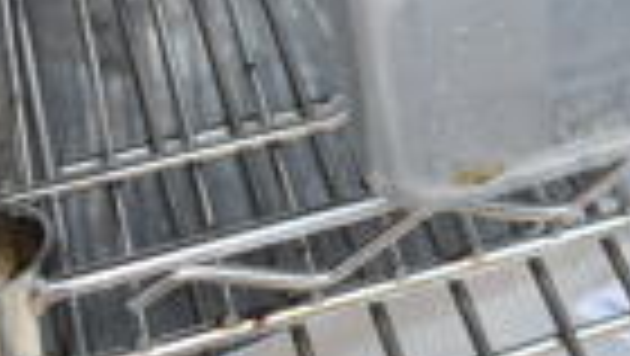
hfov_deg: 15.3
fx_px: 2056
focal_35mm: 123
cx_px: 1084
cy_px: -424
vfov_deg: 9.1
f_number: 5
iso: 100
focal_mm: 18
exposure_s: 1/100
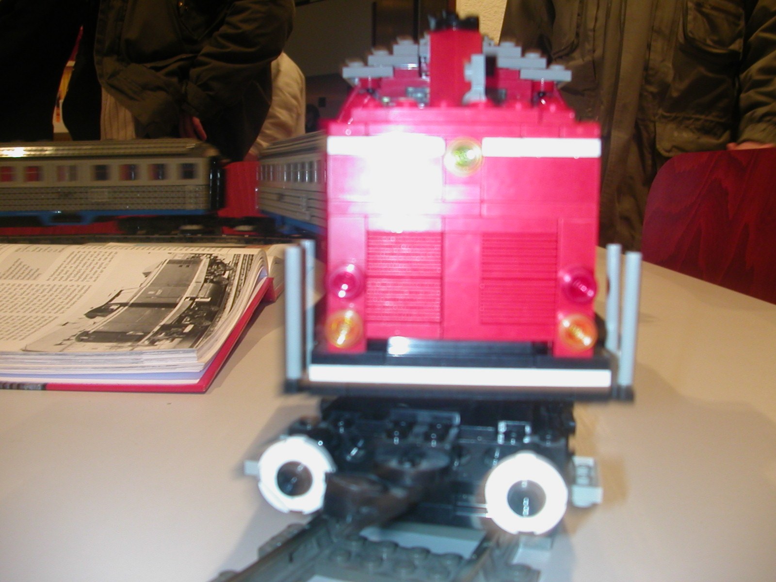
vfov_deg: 38.7
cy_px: 291
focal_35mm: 37
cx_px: 388
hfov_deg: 50.1
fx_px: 829
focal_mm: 5.6
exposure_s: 1/30
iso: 100
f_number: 2.7
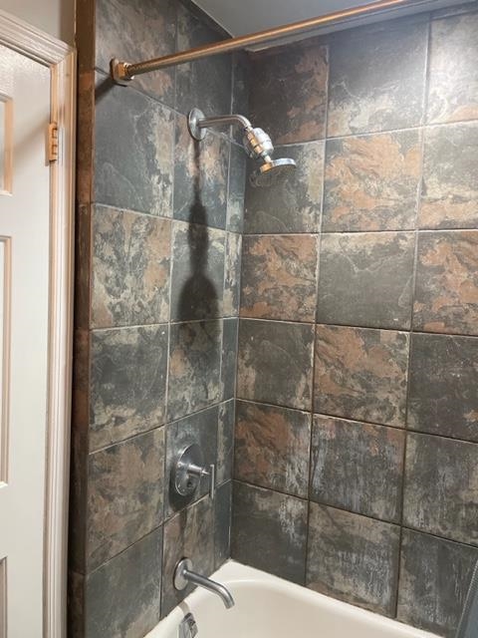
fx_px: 479
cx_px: 239
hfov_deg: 53.1
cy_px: 319
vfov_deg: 67.3
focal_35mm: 26
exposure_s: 1/60
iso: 500
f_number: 1.6
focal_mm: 4.2
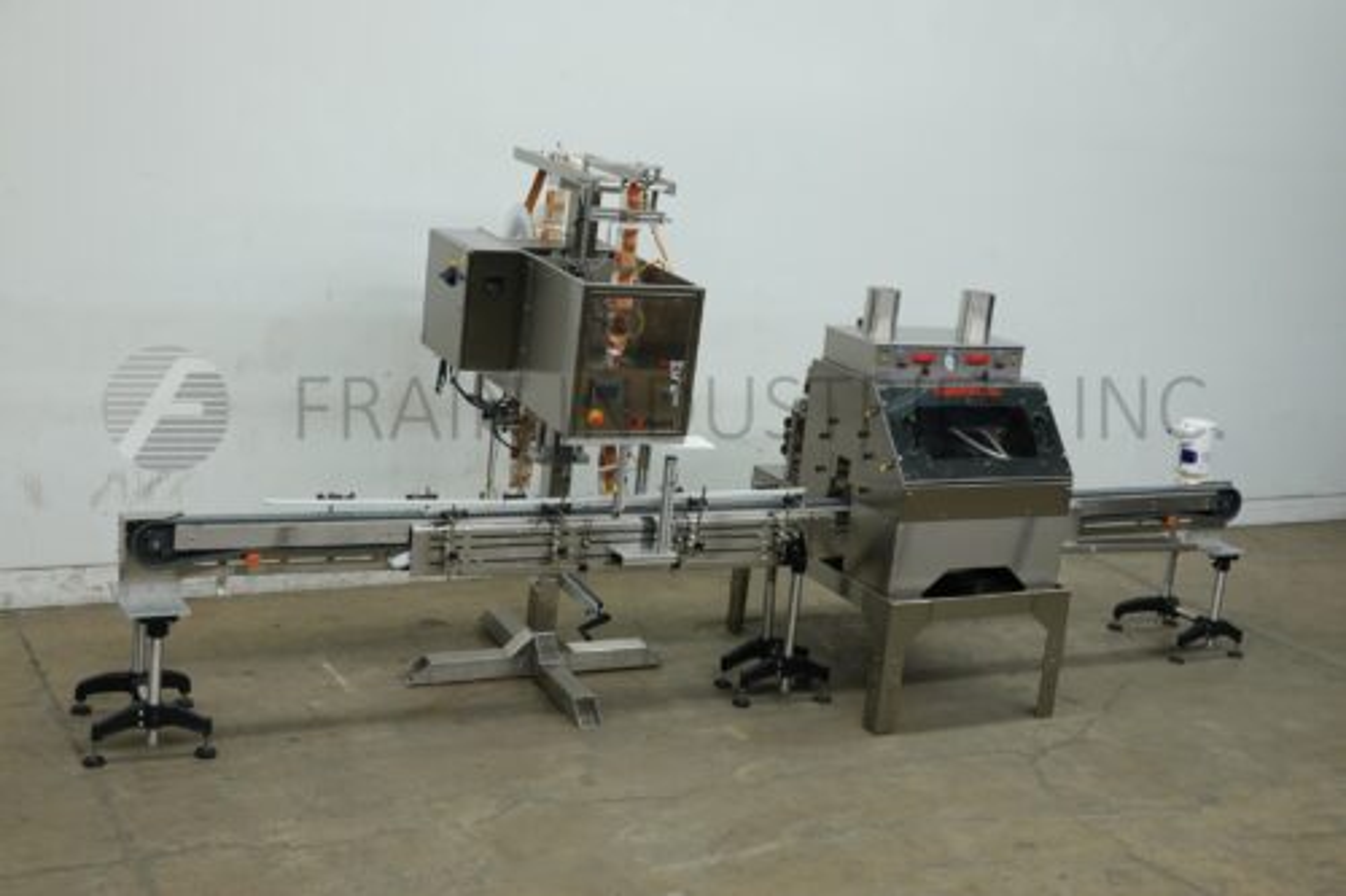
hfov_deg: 42.8
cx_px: 673
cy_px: 448
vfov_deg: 29.2
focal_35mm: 46
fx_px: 1719
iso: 160
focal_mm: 17.19
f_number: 4
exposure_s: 1/50
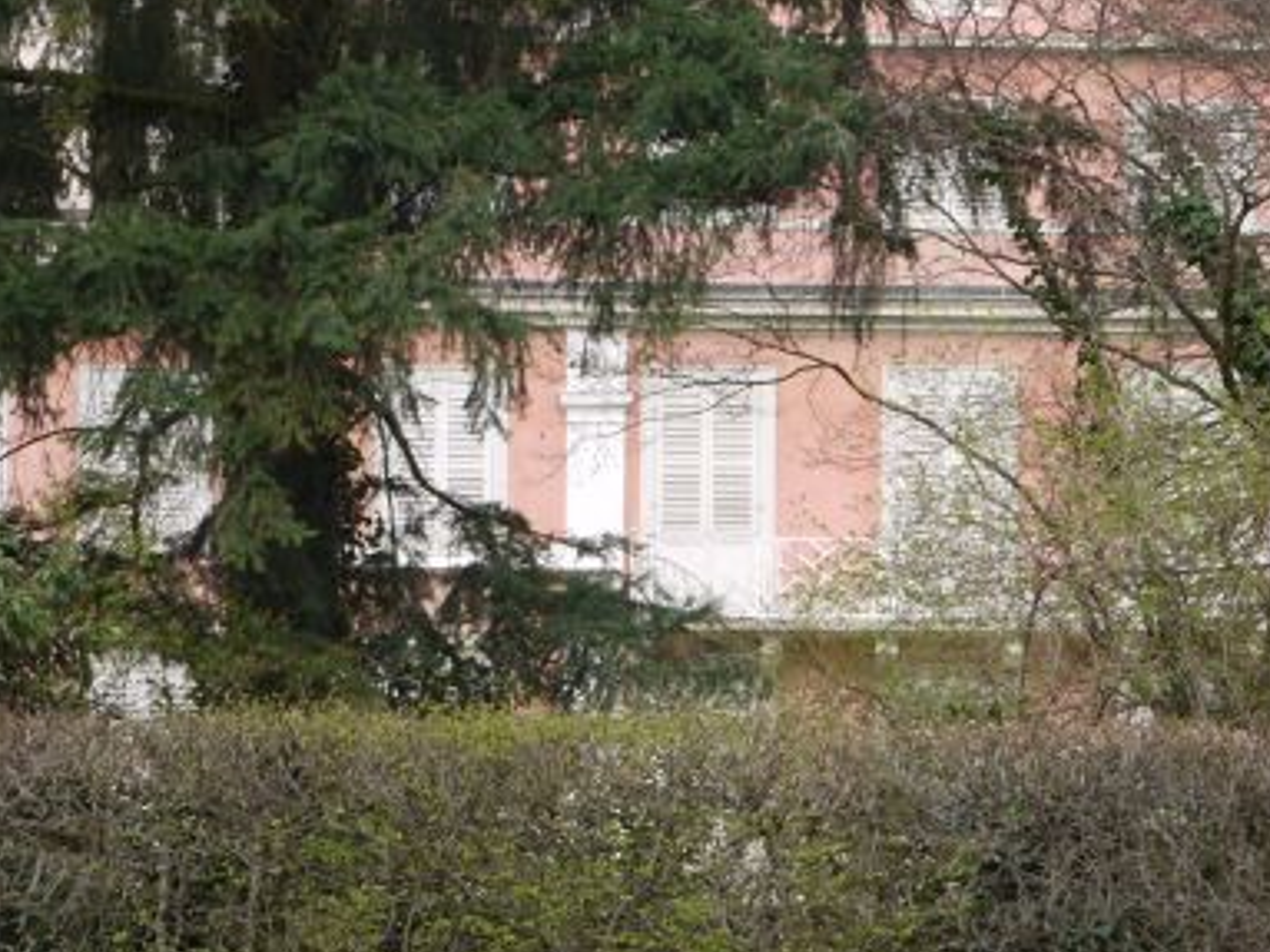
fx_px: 6895
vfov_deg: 7.9
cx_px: 1045
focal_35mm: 188
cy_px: 381
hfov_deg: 10.5
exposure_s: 1/160
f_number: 5.6
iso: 100
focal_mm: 45
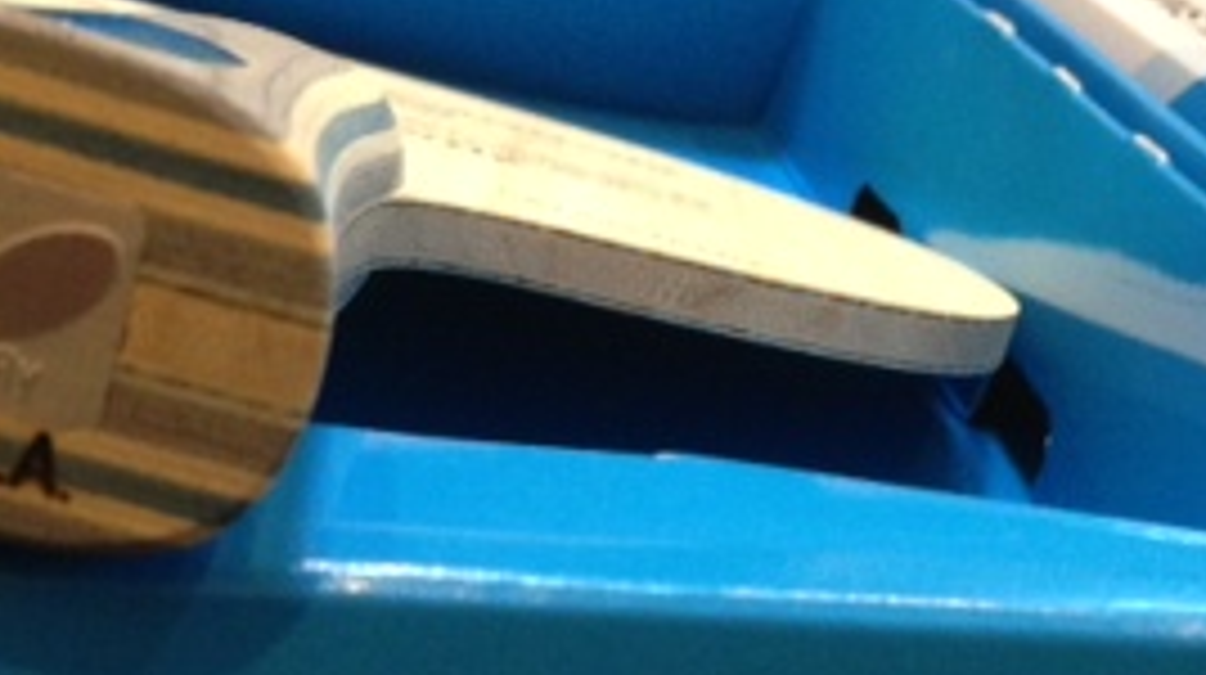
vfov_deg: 13.8
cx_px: 500
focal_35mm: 86
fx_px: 2747
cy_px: 706
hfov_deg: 24.7
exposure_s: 1/20
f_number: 2.4
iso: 250
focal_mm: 4.13
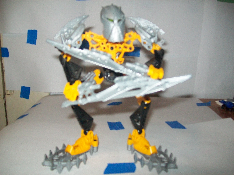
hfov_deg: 51.4
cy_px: 88
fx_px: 243
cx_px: 117
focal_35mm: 36
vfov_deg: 39.7
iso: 200
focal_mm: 6
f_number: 2.7
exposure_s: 1/125
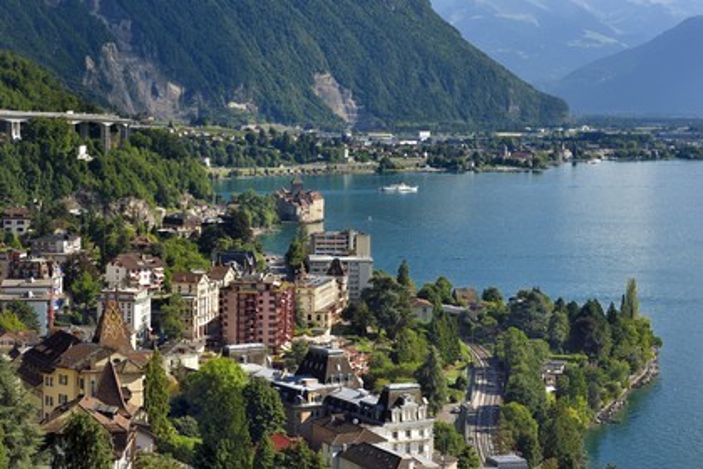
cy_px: 234
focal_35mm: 86
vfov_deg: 15.9
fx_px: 1679
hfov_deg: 23.6
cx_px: 352
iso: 200
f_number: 11
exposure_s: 1/250
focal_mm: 86
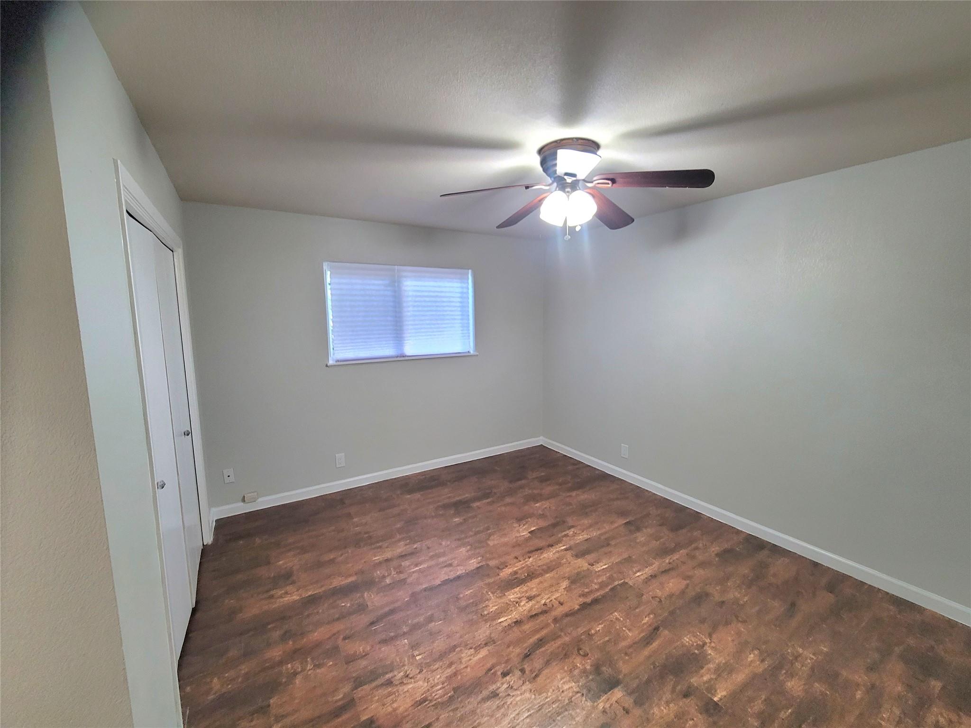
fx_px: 365
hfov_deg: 106.2
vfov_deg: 89.9
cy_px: 364
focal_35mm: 13
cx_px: 486
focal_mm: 2.2
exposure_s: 1/30
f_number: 2.2
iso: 320
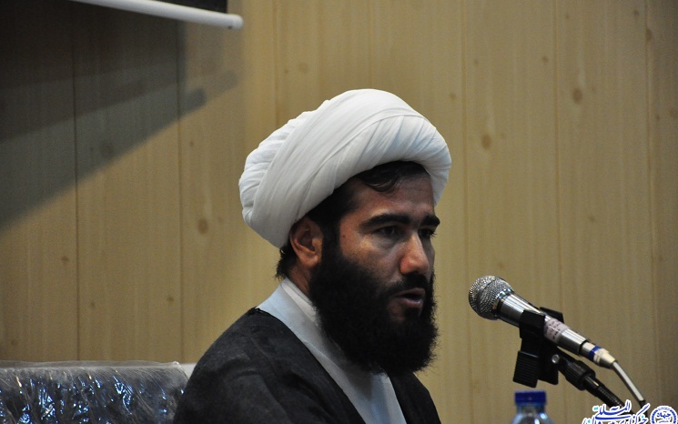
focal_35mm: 162
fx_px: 2985
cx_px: 340
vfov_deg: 8.1
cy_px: 212
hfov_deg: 13.0
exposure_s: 1/50
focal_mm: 105
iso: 2000
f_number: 5.6
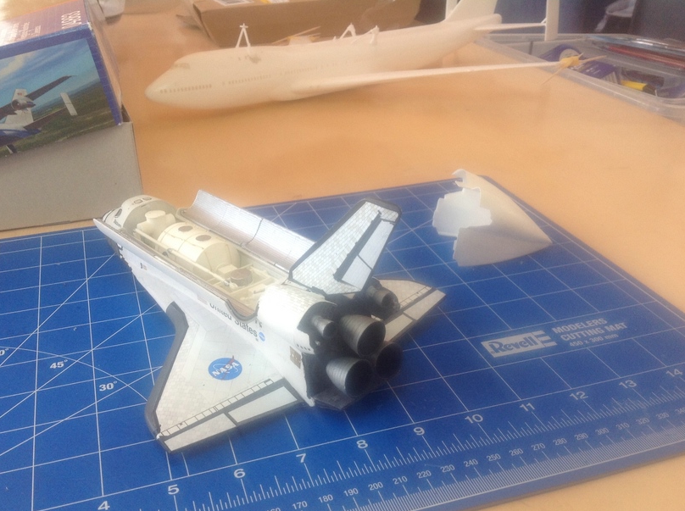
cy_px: 278
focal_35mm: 39
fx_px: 770
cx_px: 336
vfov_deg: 36.7
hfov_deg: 47.9
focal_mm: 4.28
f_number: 2.4
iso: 64
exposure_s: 1/100
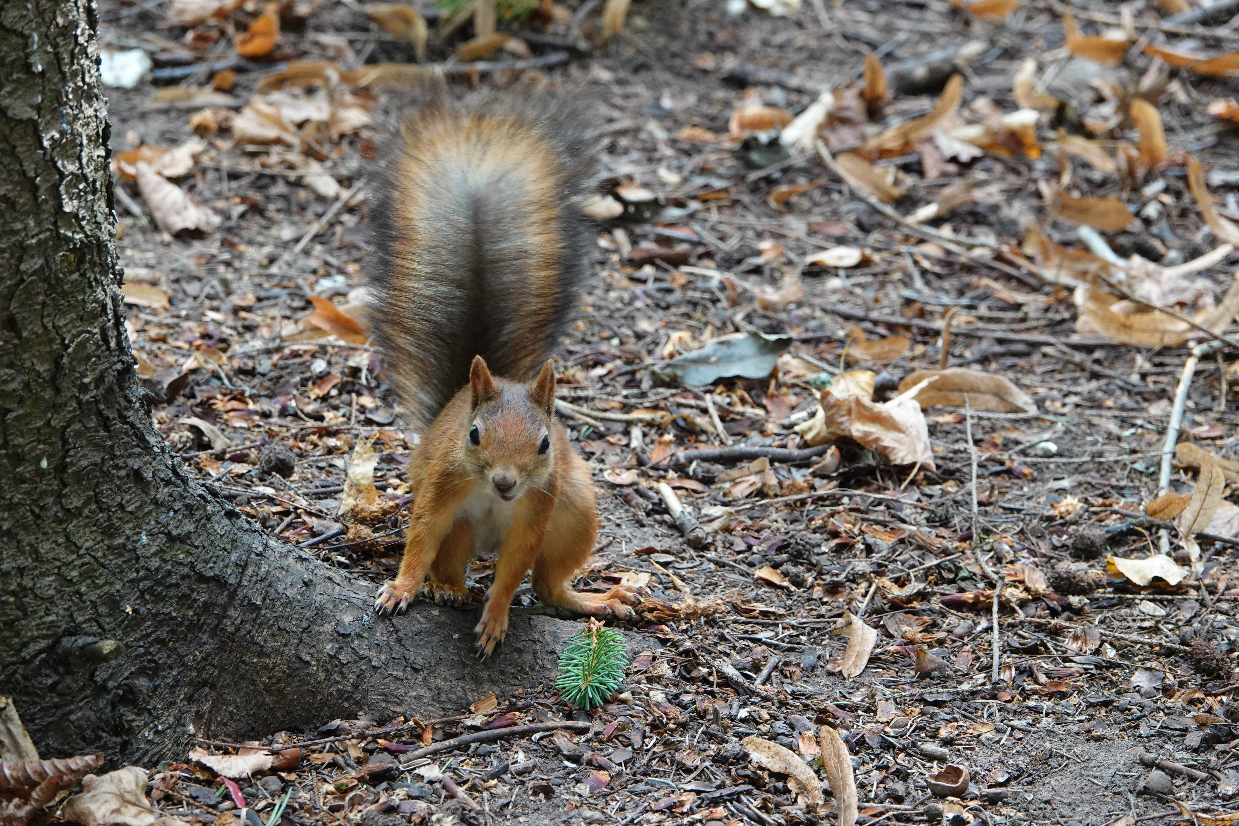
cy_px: 413
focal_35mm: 256
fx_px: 8810
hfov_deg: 8.0
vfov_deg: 5.4
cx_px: 620
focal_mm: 93.9
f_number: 4
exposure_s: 1/50
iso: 800
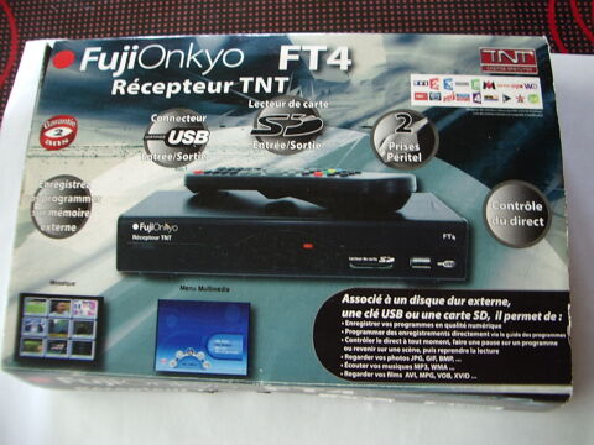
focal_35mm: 38
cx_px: 297
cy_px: 222
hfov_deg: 49.0
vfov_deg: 37.7
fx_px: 652
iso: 100
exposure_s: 1/20
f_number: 2.6
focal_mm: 5.8
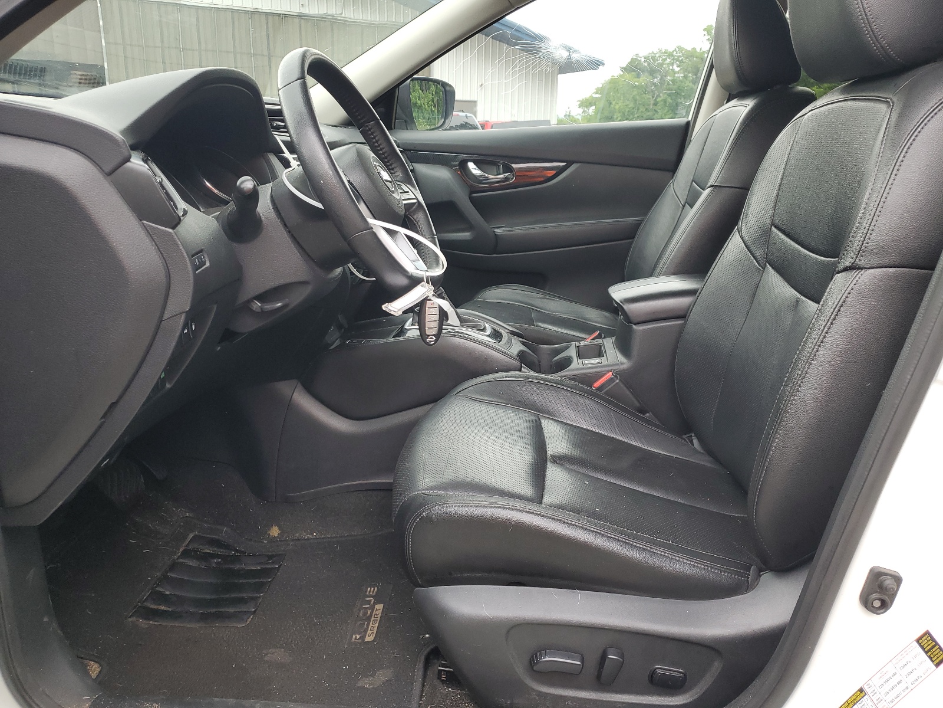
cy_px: 354
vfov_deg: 53.1
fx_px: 708
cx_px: 472
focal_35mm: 26
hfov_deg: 67.3
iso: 56
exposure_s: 1/120
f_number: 1.5
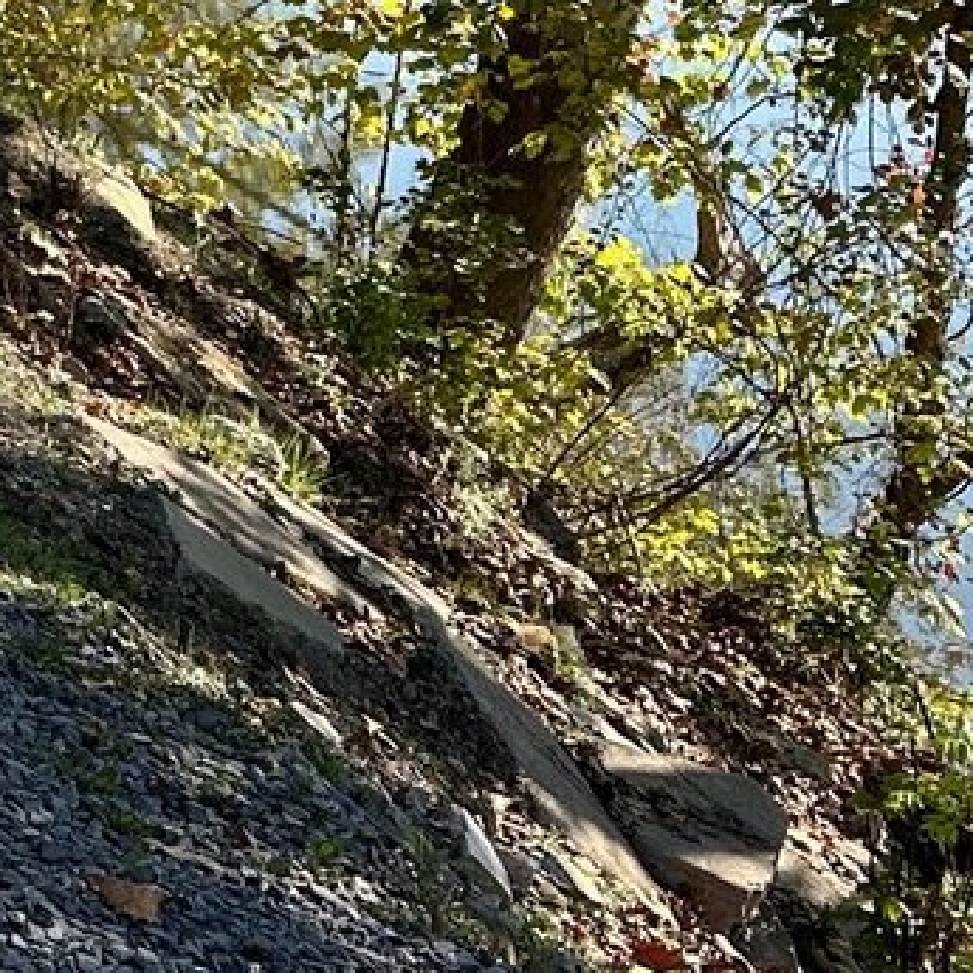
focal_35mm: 93
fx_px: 2957
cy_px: -470
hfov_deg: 14.8
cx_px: -1059
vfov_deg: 17.0
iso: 80
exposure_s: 1/1339
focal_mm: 6.86
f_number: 1.78
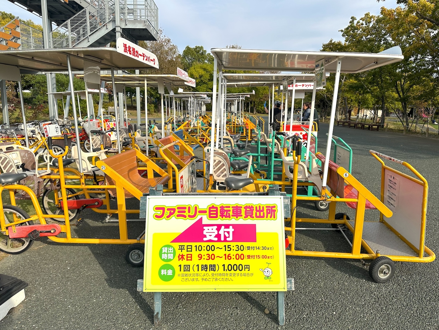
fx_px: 304
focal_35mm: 24
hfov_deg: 71.6
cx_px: 220
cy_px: 165
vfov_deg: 56.8
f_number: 1.78
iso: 80
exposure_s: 1/3356
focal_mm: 6.86
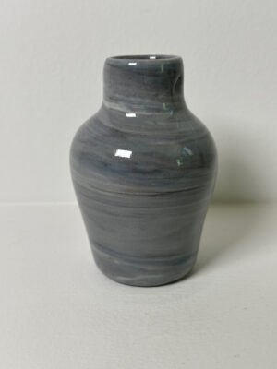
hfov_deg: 30.3
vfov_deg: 39.7
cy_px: 184
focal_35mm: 48
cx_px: 138
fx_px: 512
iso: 80
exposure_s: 1/143
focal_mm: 6.86
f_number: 1.78
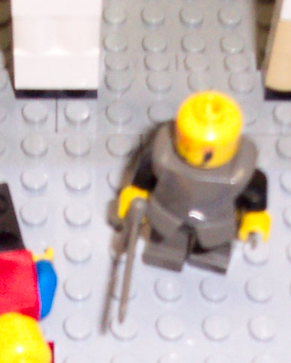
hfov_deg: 12.6
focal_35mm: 122
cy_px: 411
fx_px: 1313
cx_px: 51
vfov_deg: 15.3
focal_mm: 7.5
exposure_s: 1/30
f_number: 2.8
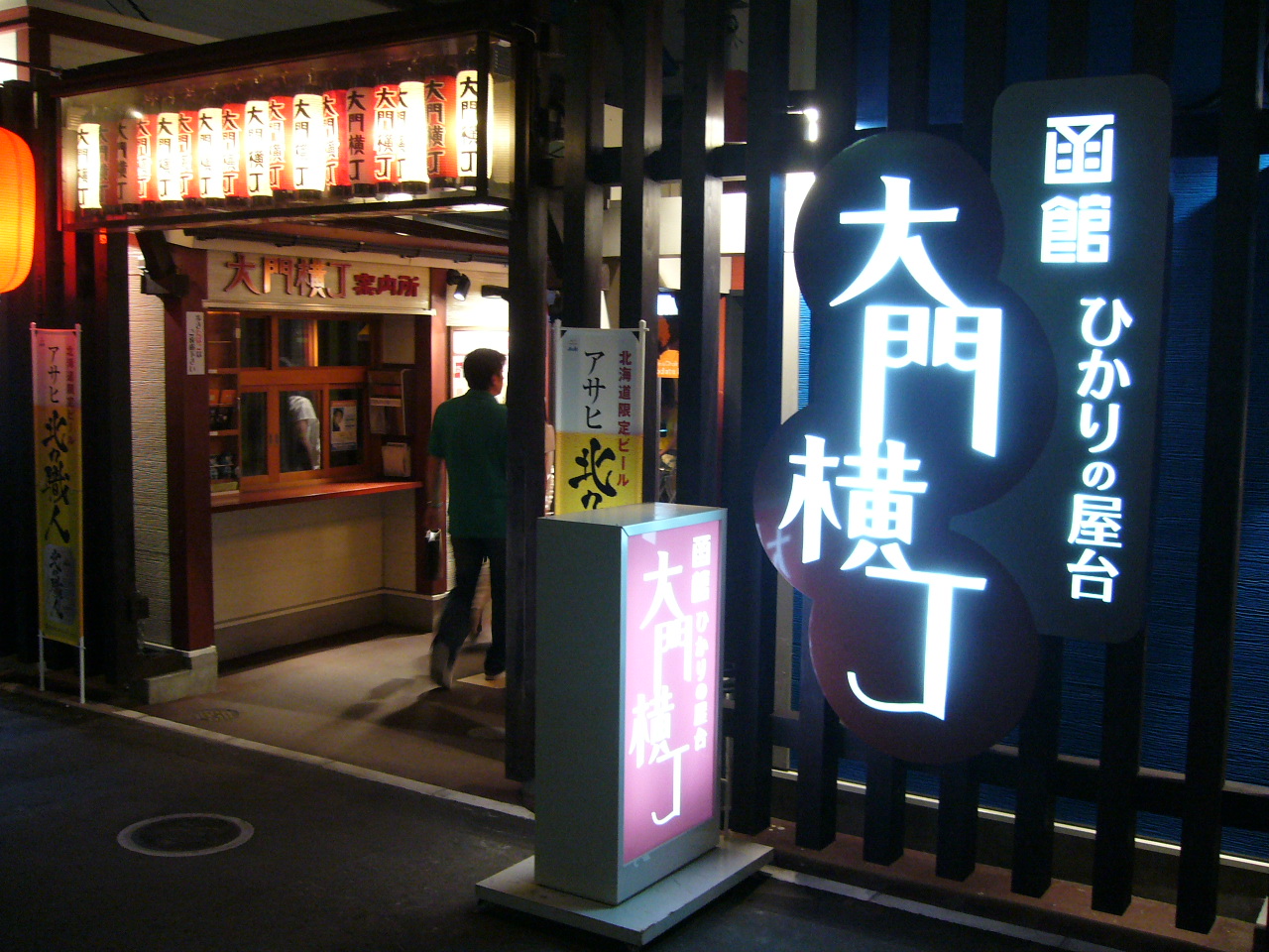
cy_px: 476
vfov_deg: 40.7
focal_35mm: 35
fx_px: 1283
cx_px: 634
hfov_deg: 52.6
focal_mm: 5.8
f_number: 2.8
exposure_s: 1/13
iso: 200
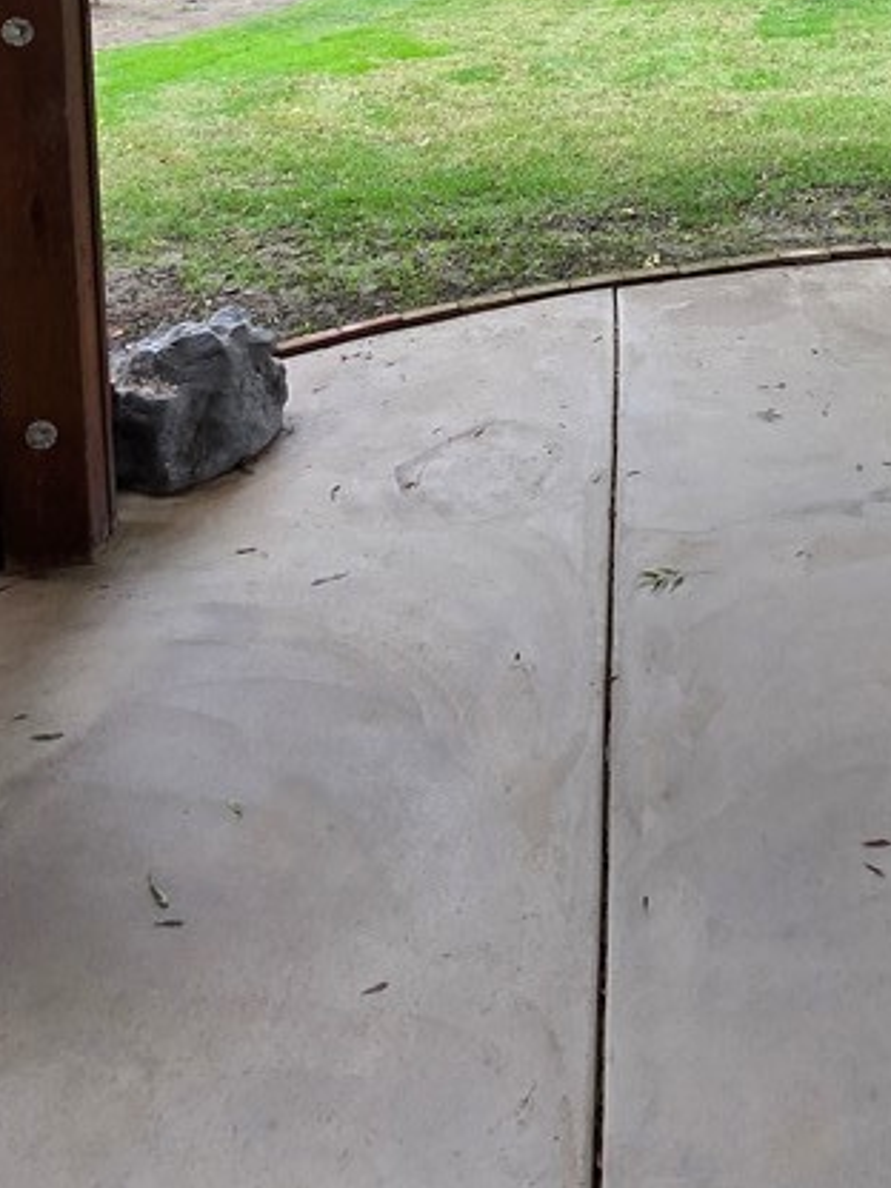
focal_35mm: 32
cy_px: -86
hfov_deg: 42.7
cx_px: 677
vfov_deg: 44.8
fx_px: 1098
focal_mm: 1.7
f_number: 2.2
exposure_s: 1/100
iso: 100
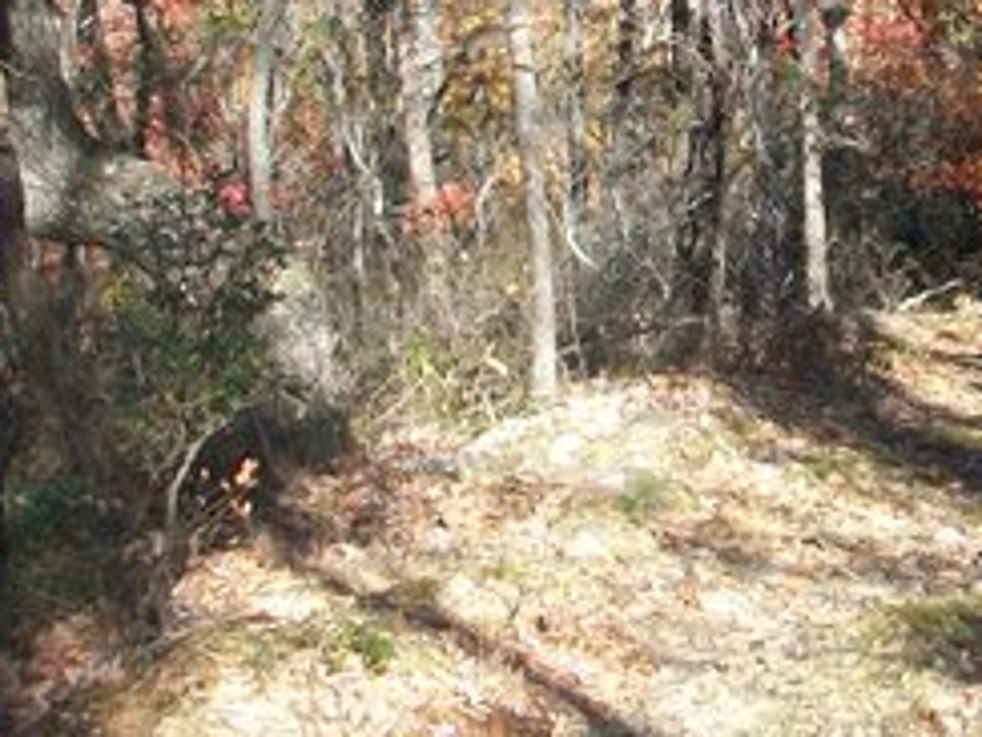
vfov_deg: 16.7
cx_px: 827
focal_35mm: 88
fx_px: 2496
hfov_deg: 21.9
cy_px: 159
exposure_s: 1/400
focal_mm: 5.7
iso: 80
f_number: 2.8
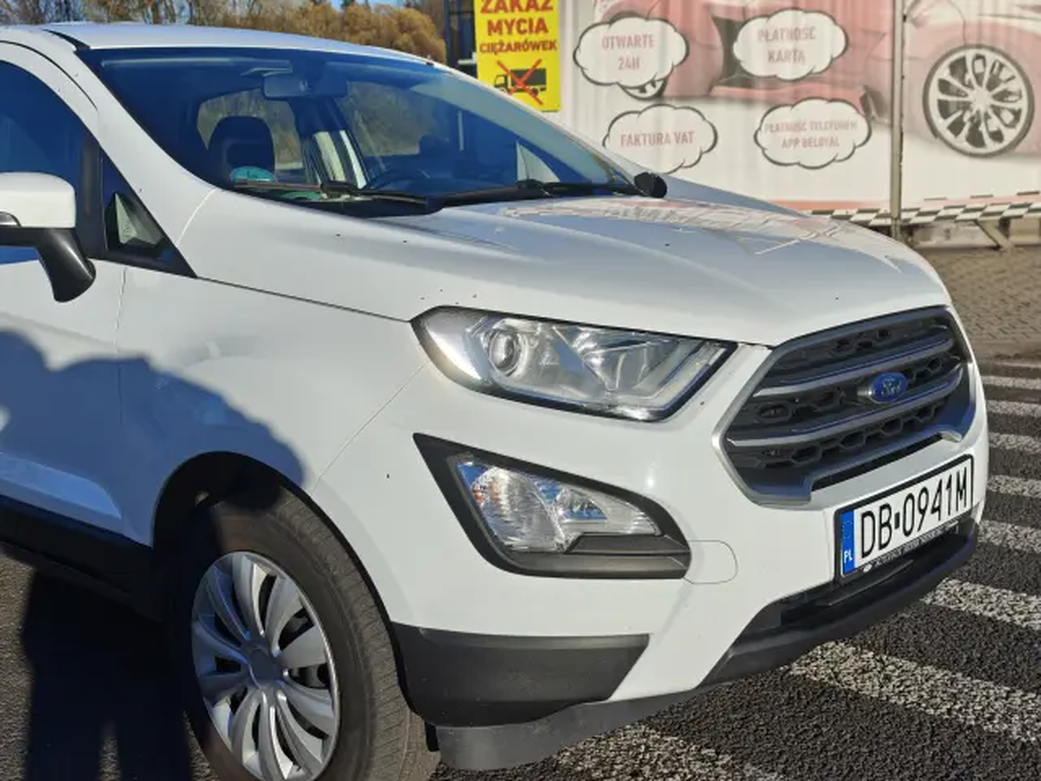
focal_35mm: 41
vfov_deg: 35.1
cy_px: 390
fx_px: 1233
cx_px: 520
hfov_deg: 45.8
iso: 50
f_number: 2
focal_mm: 8.72
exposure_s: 1/2411
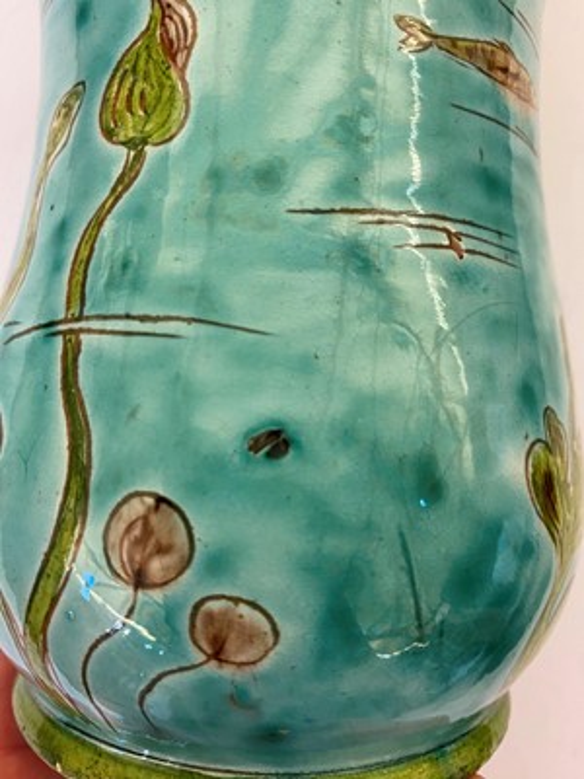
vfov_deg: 67.3
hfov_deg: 53.1
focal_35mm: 26
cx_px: 292
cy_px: 390
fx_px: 585
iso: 160
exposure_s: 1/50
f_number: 1.8
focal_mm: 4.25
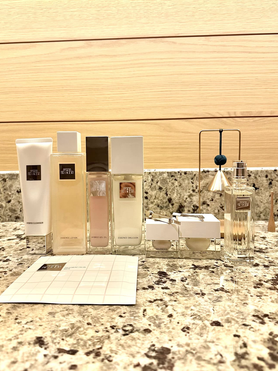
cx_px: 123
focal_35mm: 27
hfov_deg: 51.2
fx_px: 289
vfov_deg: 65.3
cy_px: 181
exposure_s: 1/50
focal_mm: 6.9
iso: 400
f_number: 1.8
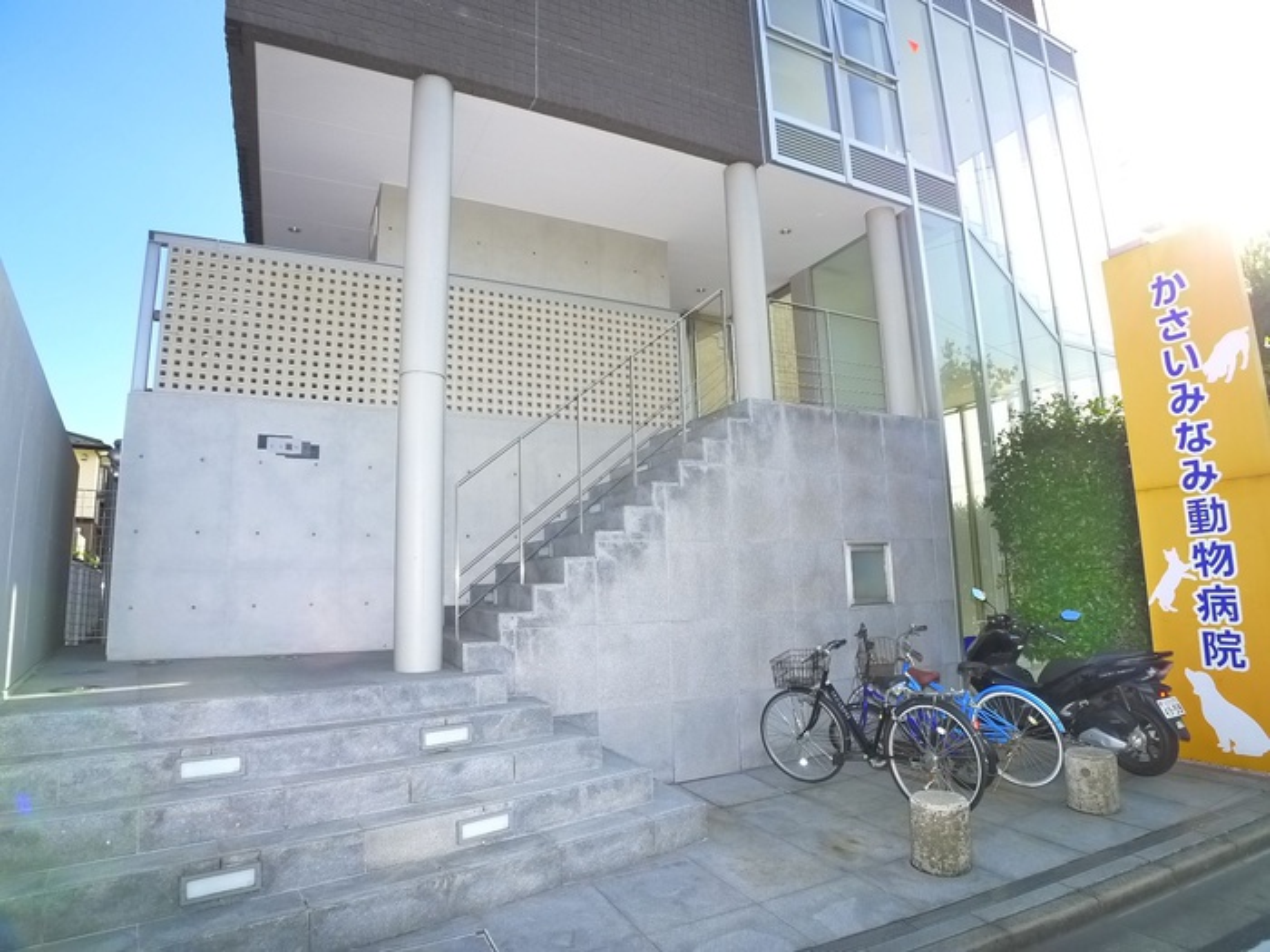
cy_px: 476
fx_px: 881
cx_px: 635
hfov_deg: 71.6
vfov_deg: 56.8
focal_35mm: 24
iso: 400
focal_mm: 5.1
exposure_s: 1/500
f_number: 2.8
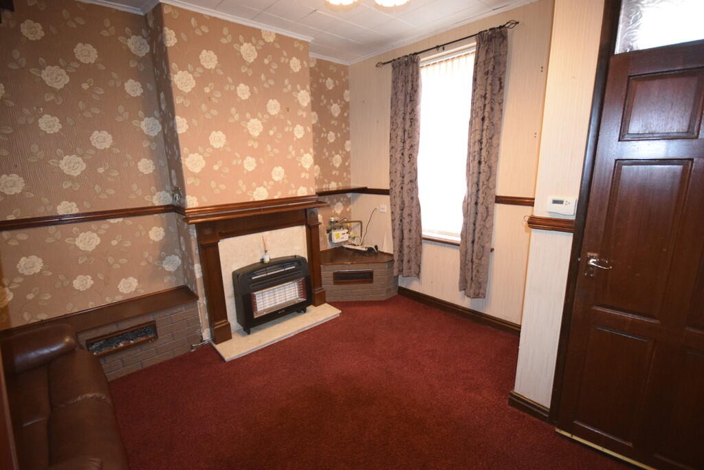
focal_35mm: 16
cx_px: 352
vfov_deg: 72.1
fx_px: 323
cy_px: 235
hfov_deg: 95.0
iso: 2800
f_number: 4.2
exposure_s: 1/60
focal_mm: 11
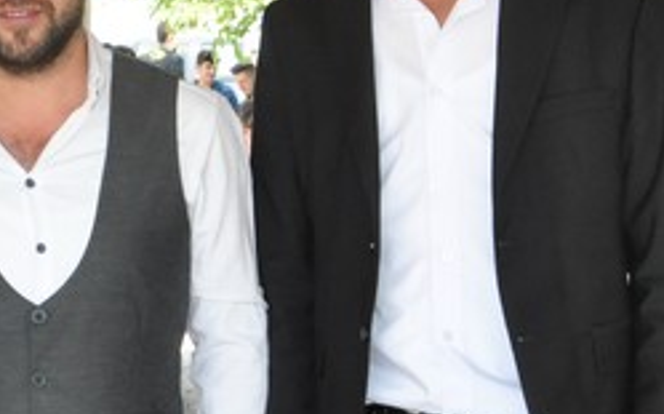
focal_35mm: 150
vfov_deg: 8.7
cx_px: -224
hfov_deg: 13.4
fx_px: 2719
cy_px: 196
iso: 1250
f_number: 13
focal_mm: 35
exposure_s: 1/200
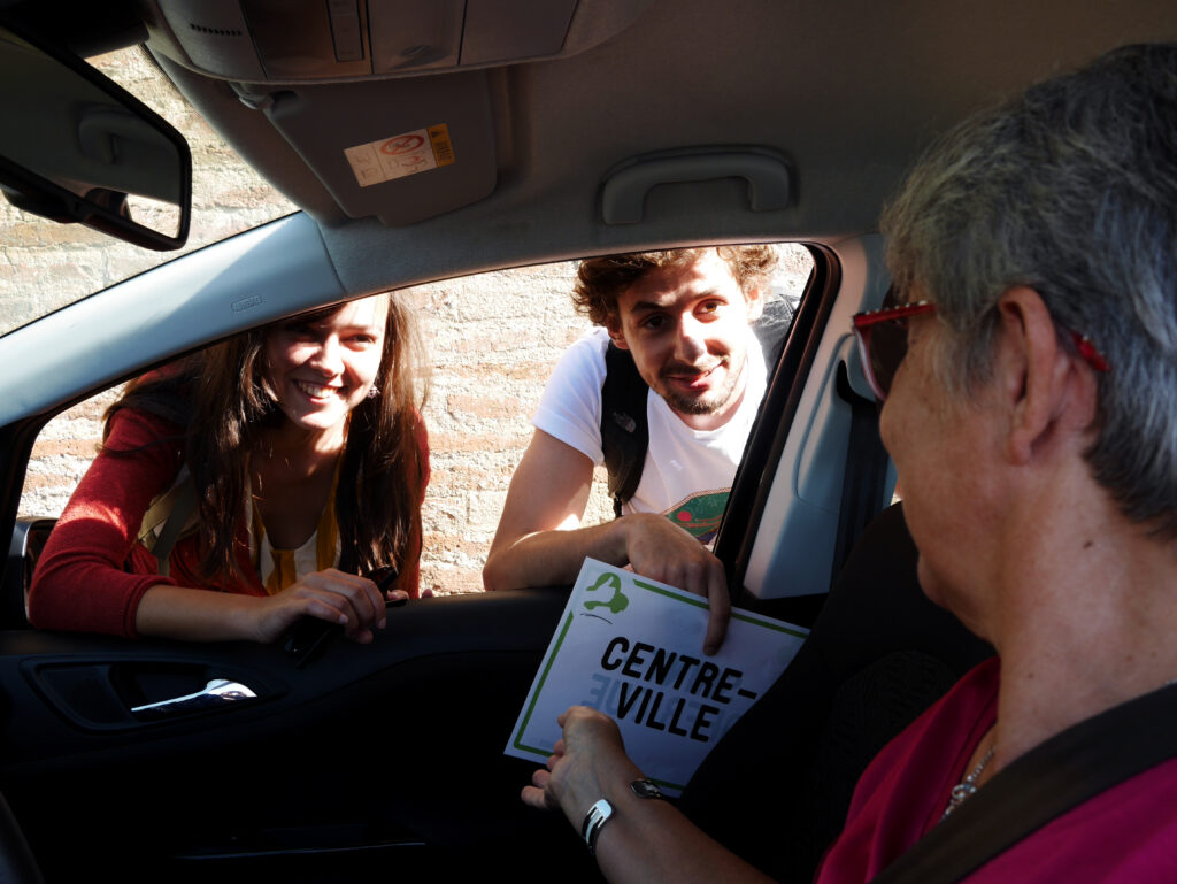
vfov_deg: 36.0
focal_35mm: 40
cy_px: 442
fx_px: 1361
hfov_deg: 46.8
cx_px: 588
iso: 200
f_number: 7.1
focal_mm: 20
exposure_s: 1/60
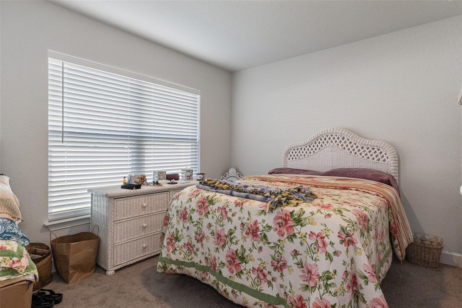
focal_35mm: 18
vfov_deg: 67.4
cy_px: 154
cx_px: 231
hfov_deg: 90.0
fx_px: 231
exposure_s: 1/15
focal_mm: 12
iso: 1000
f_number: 8
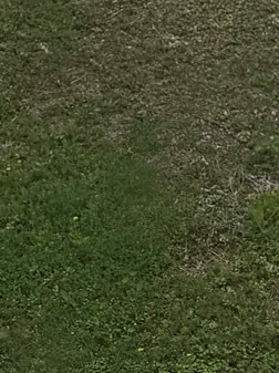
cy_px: -688
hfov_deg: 10.1
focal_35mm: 146
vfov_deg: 10.4
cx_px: 133
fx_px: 1572
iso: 80
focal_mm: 6.76
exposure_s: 1/6173
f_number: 1.78
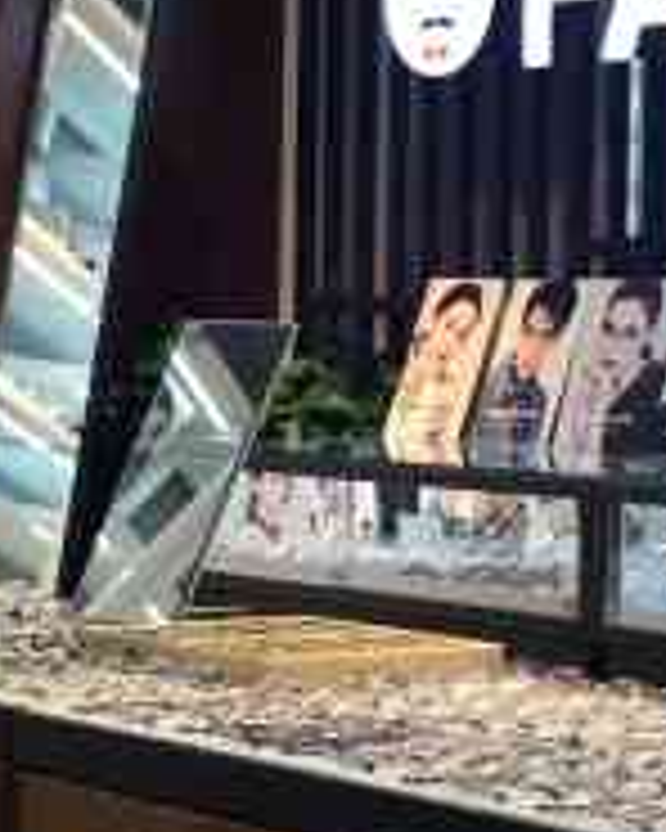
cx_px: 220
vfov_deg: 14.0
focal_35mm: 138
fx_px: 3400
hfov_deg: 11.2
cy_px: 407
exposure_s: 1/120
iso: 20
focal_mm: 3.99
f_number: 1.8
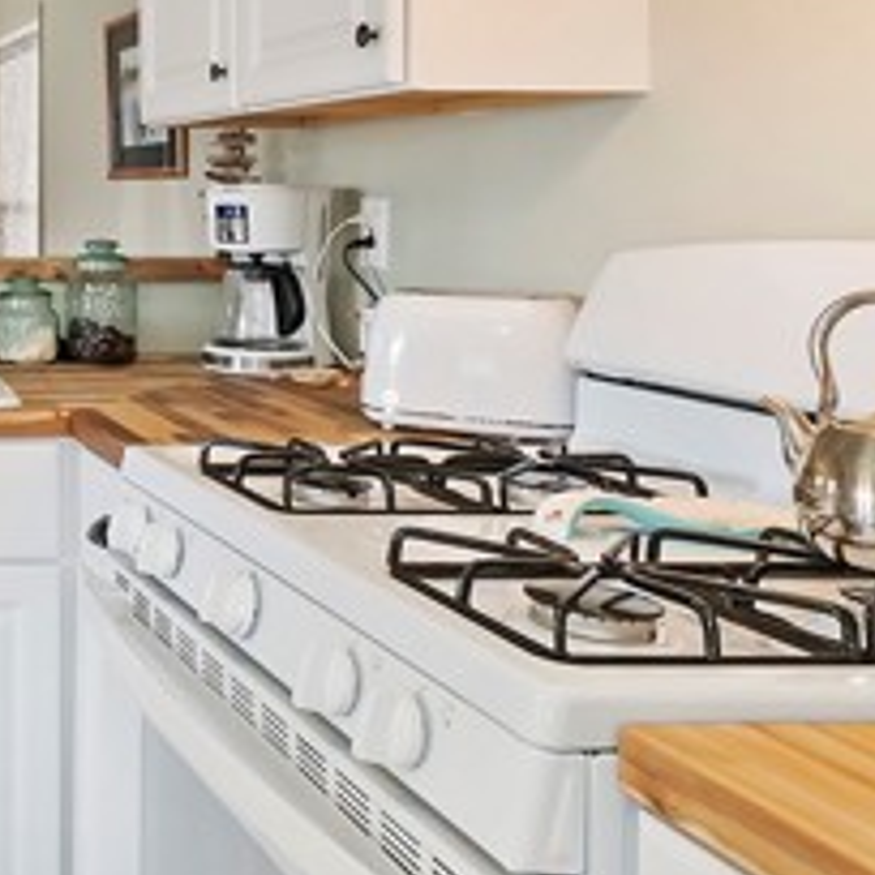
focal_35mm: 40
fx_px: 1144
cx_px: -287
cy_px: 174
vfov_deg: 40.1
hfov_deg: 31.4
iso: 400
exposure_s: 1/30
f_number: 8
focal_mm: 10
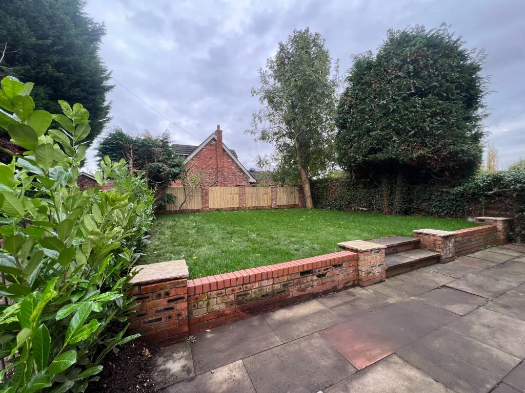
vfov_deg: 89.9
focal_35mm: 13
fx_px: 197
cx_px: 262
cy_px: 196
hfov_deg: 106.2
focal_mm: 1.57
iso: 32
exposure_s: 1/140
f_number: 1.8
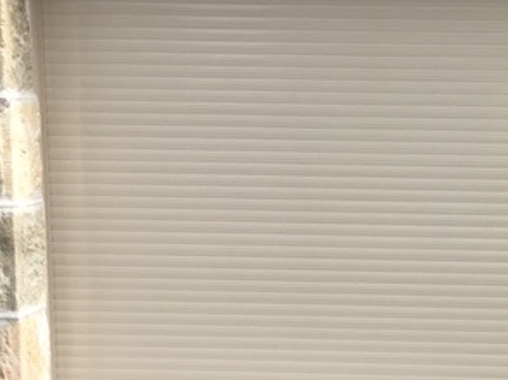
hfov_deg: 29.6
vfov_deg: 23.2
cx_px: 443
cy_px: 222
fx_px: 924
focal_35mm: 63
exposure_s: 1/894
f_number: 2.2
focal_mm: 4.15
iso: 25
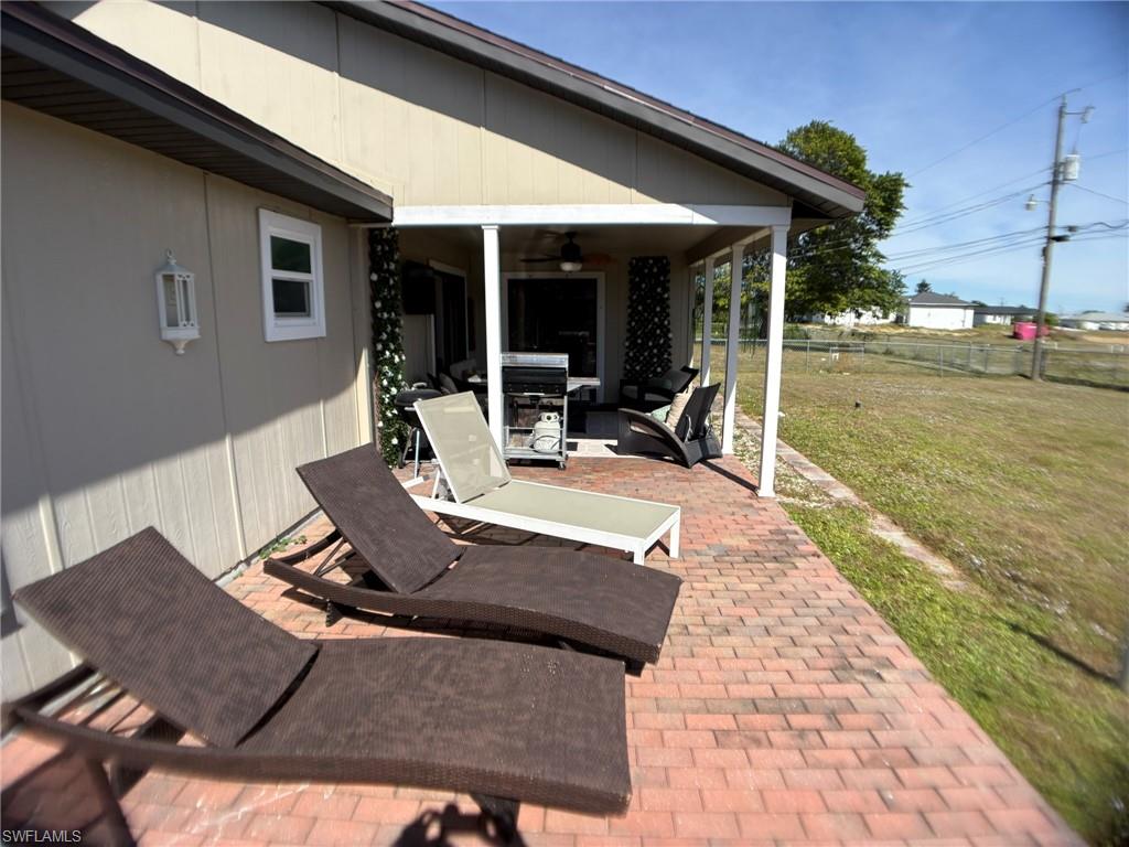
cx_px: 564
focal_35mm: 26
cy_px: 424
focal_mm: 5.96
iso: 50
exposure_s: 1/4329
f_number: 1.6
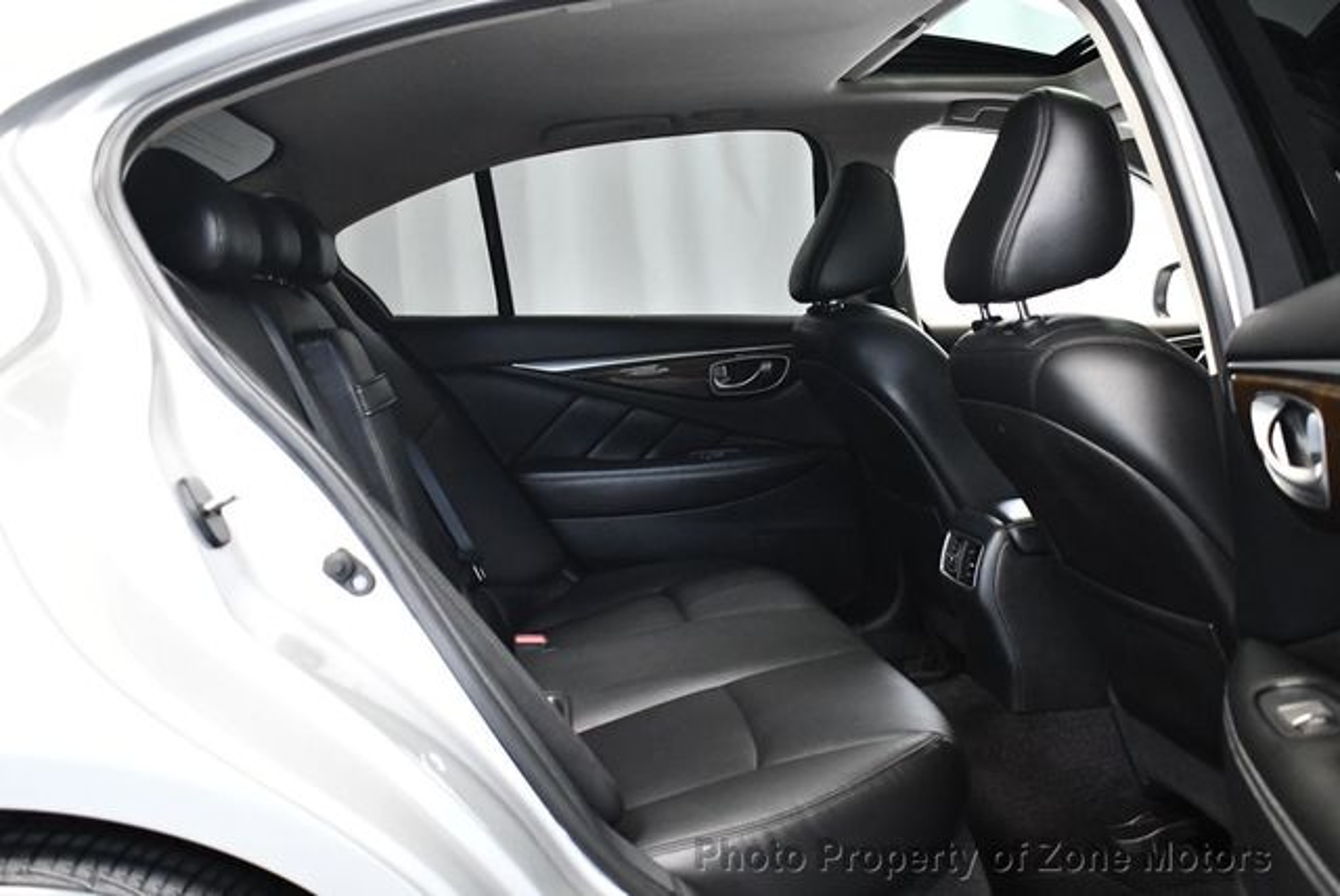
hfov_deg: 53.1
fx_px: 1341
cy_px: 448
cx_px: 670
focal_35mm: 36
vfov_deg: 36.9
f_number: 3.5
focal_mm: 18
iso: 3200
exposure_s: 1/60
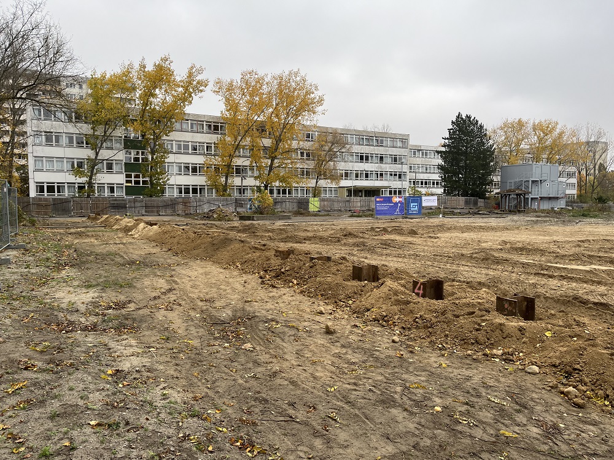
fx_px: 461
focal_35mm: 26
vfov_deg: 53.1
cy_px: 230
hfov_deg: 67.3
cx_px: 307
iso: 50
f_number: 1.6
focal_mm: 5.1
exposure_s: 1/294
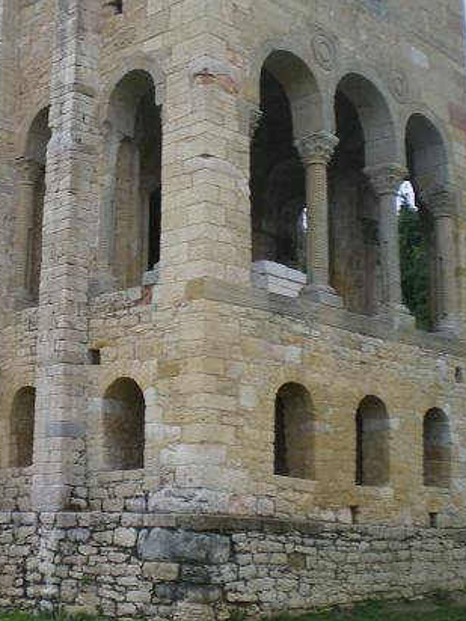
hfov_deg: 24.3
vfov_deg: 32.6
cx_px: 74
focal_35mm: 59
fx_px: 1059
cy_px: 262
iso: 64
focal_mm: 6.3
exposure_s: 1/250
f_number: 3.1
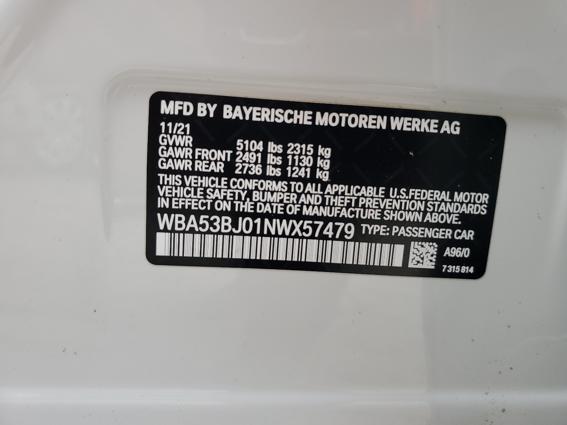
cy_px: 212
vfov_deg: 53.1
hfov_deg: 67.3
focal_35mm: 26
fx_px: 426
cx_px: 284
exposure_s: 1/556
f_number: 1.5
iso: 50
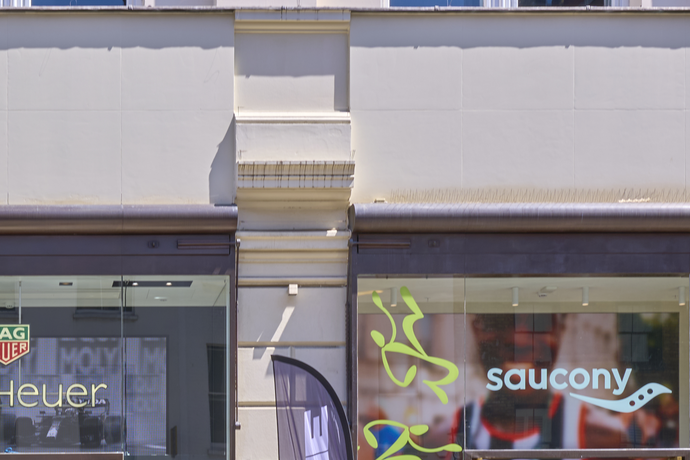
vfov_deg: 19.5
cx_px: 58
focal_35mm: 68
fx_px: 1303
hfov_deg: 28.4
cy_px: 441
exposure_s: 1/30
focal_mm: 32
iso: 100
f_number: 16
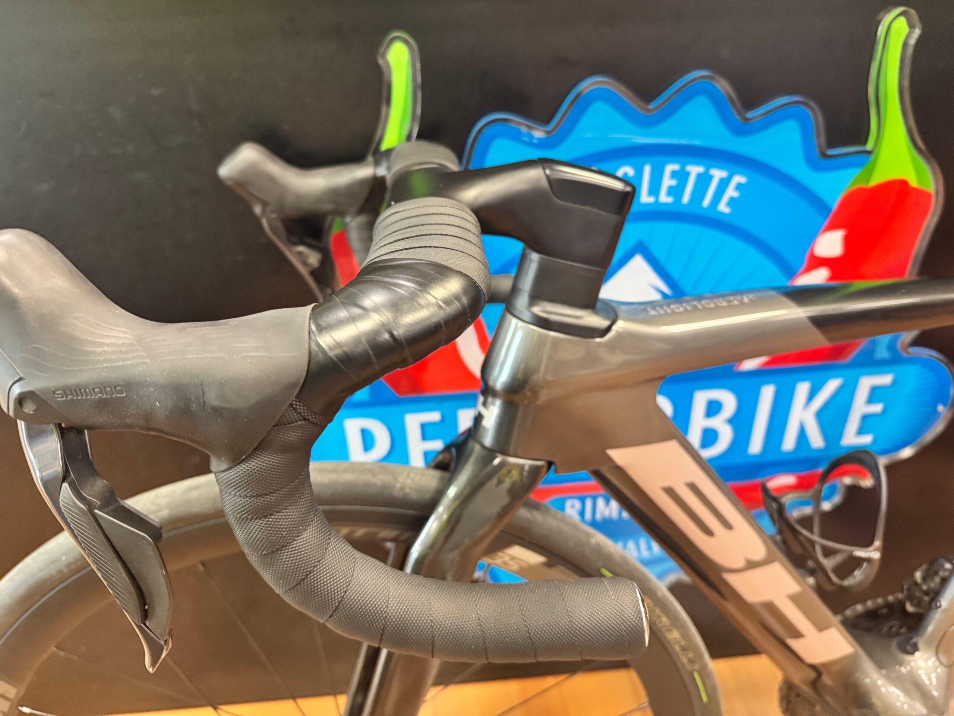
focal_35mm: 24
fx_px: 661
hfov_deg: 71.6
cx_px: 477
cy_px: 358
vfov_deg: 56.8
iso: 500
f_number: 1.78
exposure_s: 1/50
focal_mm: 6.76
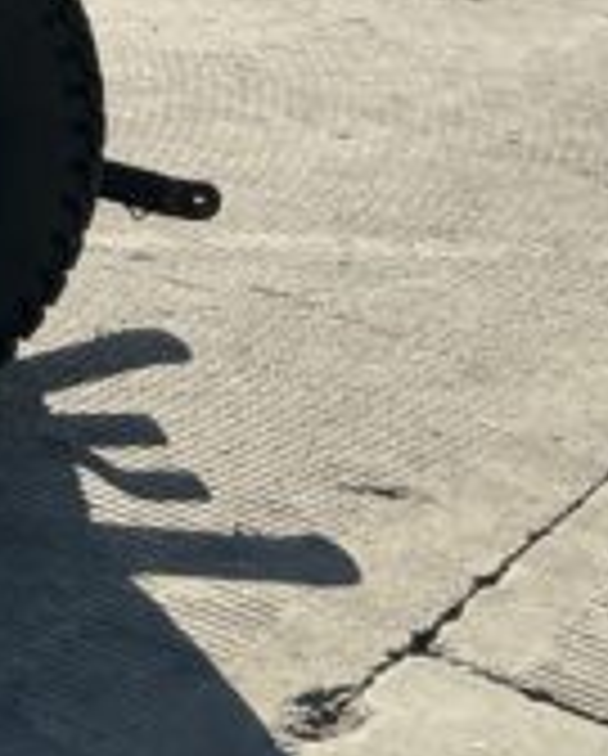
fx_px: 2333
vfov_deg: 17.0
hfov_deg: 12.7
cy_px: -315
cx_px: -671
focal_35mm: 104
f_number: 1.8
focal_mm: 3
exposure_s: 1/2141
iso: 25
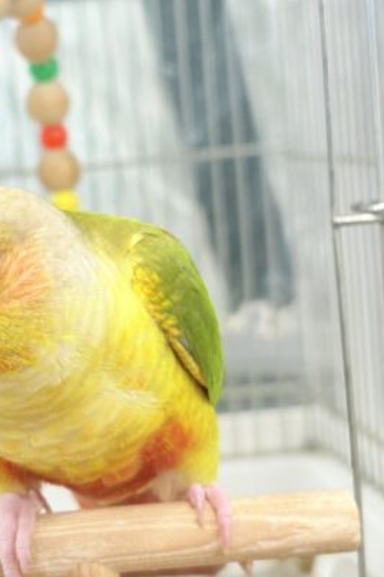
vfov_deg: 23.6
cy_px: 268
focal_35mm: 86
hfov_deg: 15.7
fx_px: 1376
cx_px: 24
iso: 80
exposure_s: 1/50
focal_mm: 5.96
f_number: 1.6
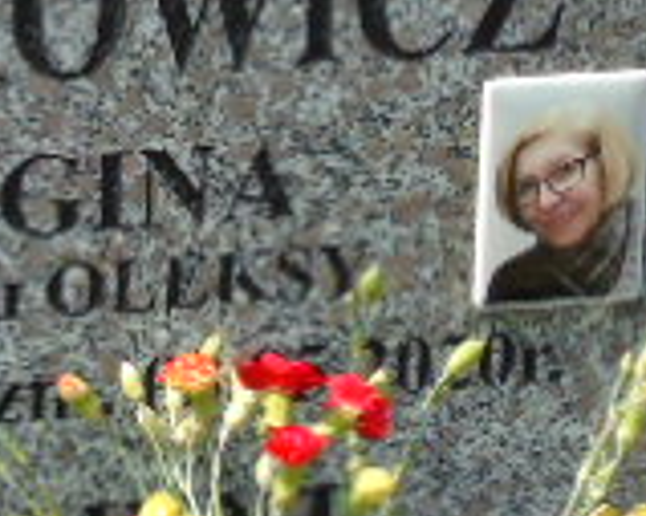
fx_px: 4051
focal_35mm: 212
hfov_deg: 8.9
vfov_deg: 7.3
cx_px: -264
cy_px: 158
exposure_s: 1/640
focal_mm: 9.6
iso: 80
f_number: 4.3
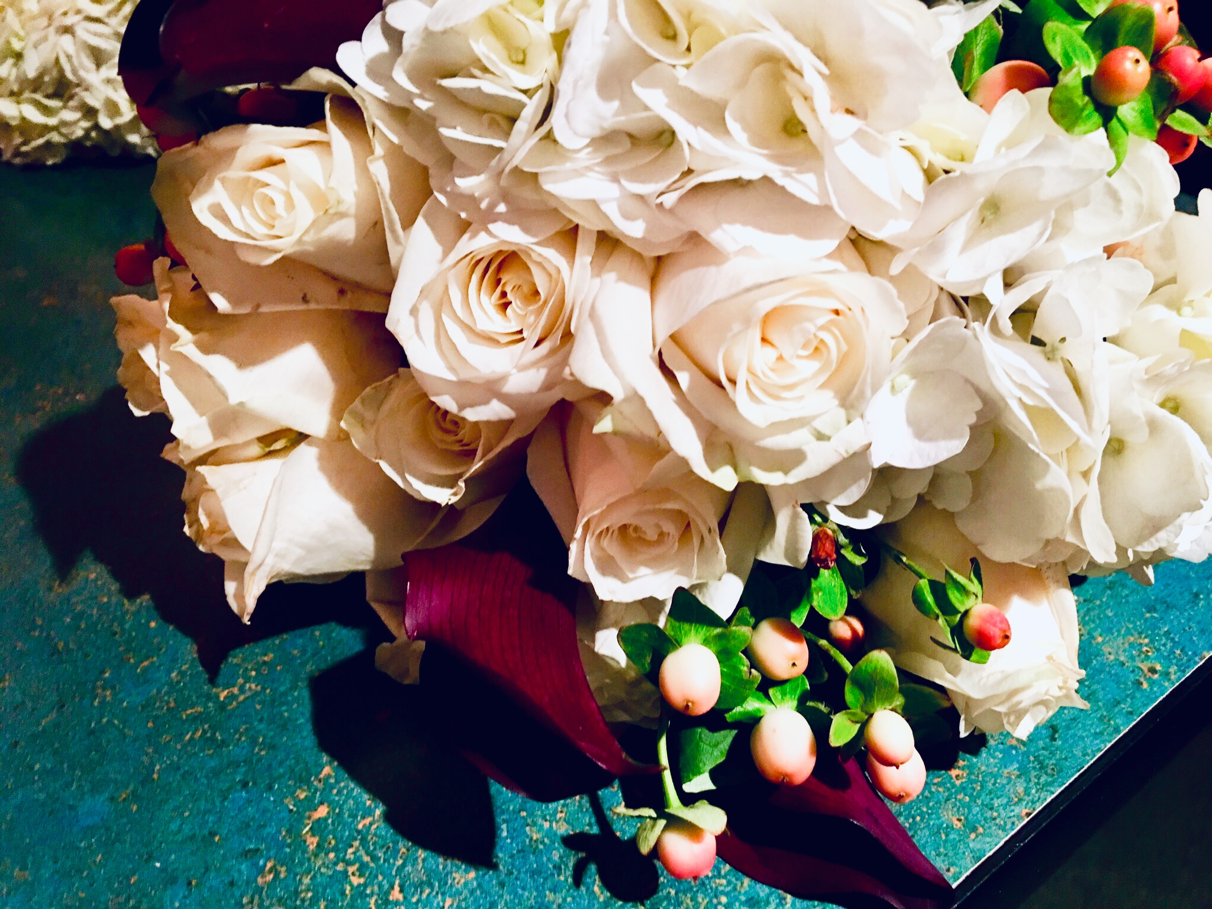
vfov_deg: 48.2
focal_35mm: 29
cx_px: 606
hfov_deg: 61.7
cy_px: 454
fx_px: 1015
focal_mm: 4.15
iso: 80
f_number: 2.2
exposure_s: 1/10
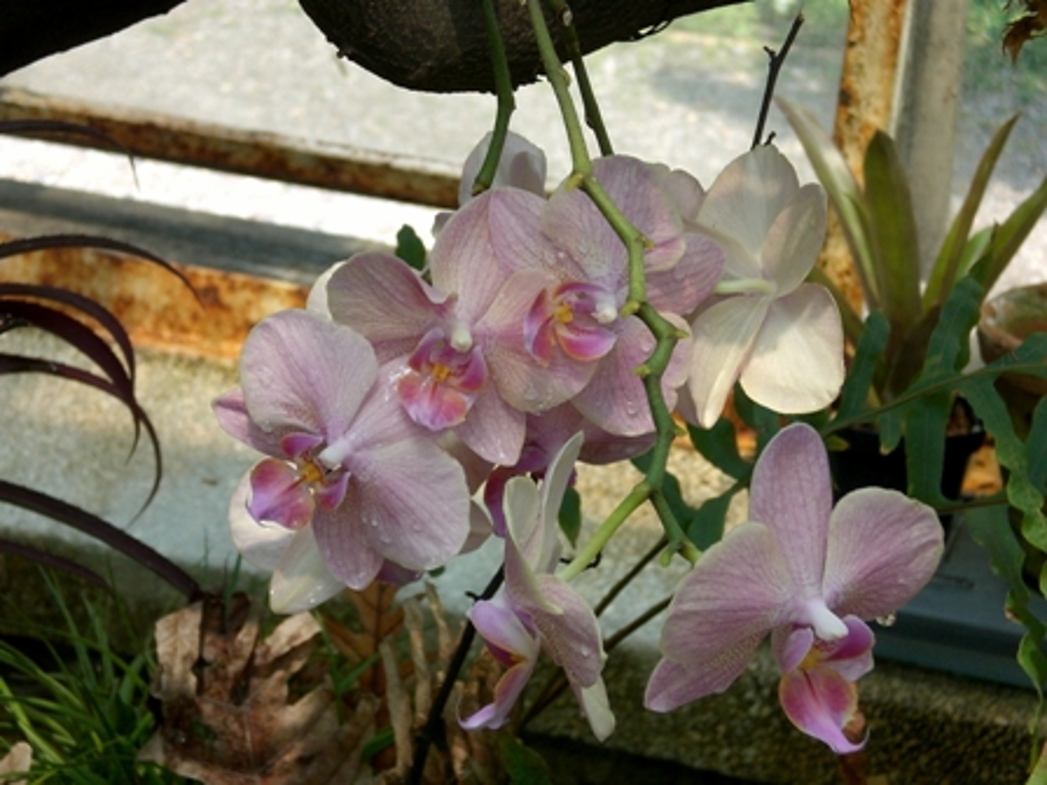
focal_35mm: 114
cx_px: 524
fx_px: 3448
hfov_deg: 17.3
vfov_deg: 13.0
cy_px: 392
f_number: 5.9
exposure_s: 1/160
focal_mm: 18.9
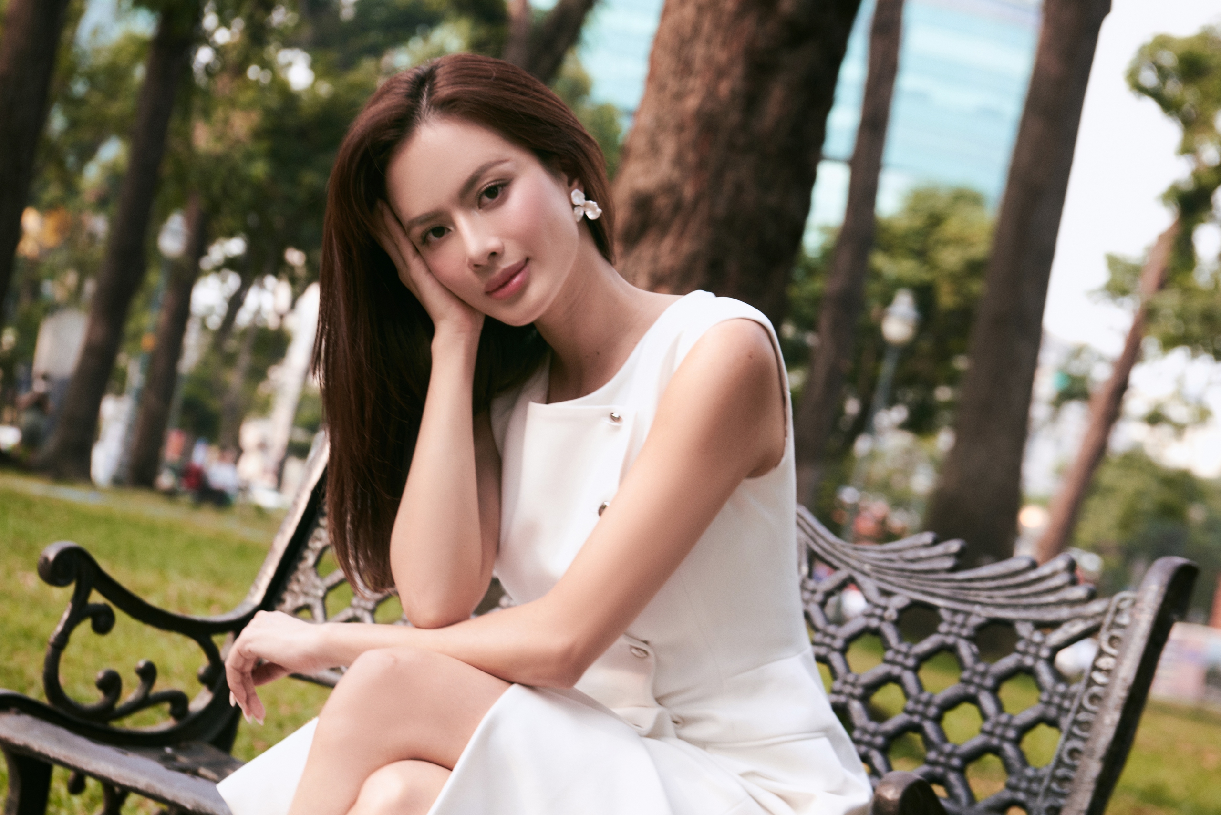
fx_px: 2375
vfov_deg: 19.5
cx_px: 610
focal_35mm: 70
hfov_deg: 28.8
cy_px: 408
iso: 160
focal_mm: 70
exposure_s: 1/160
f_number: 6.3
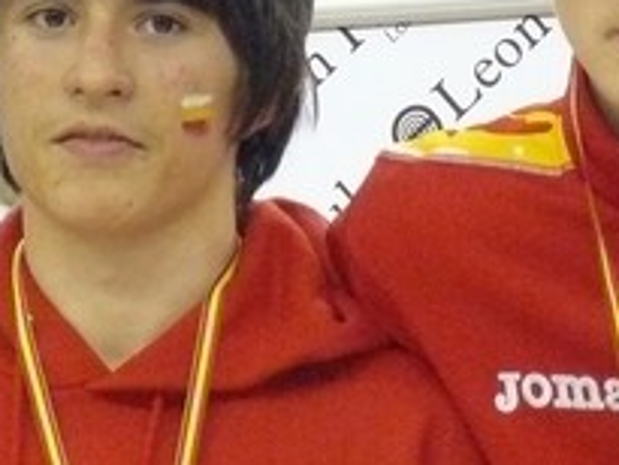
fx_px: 11254
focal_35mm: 629
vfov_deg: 2.4
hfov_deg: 3.2
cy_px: 242
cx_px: 423
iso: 500
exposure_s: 1/60
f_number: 3.3
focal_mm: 26.8
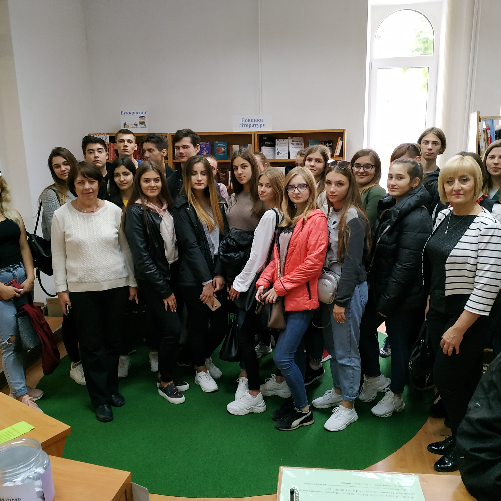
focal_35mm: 29
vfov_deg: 55.6
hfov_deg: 55.6
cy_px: 252
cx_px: 264
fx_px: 475
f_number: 1.9
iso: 320
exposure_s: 1/25
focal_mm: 3.94
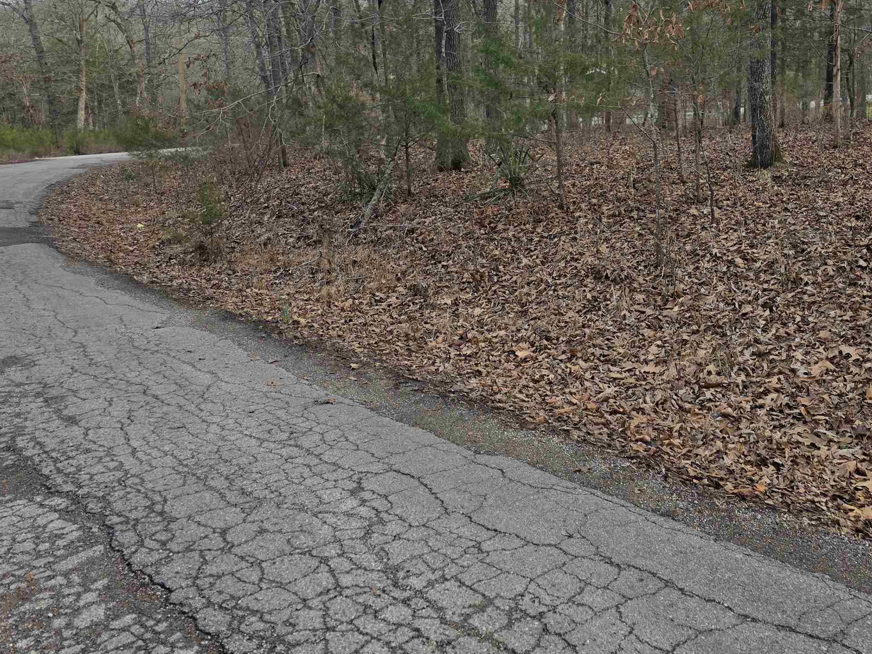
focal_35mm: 36
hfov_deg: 50.8
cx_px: 549
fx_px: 907
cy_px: 174
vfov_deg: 38.8
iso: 80
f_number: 1.7
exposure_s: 1/1212
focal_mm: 6.3
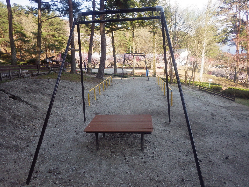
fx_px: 180
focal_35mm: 25
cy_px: 94
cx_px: 124
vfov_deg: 54.9
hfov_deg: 69.4
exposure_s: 1/640
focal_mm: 4.5
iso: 250
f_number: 2.8
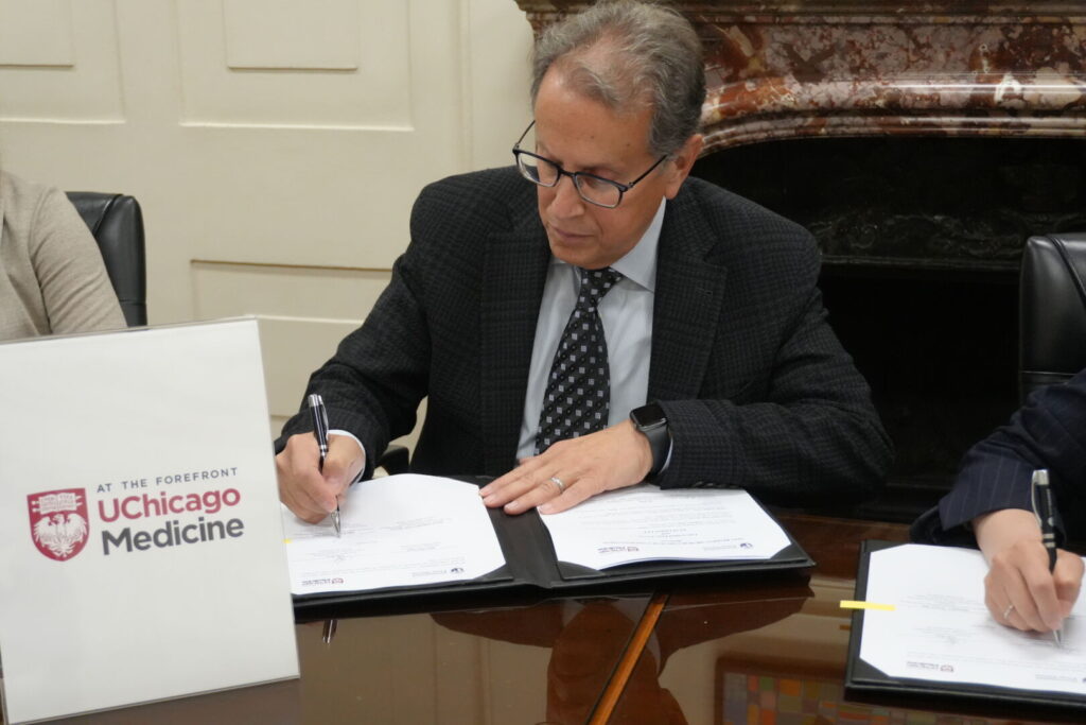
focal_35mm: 52
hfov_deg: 37.8
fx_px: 1584
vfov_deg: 25.8
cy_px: 362
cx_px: 543
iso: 4000
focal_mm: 35
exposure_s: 1/160
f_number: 5.6
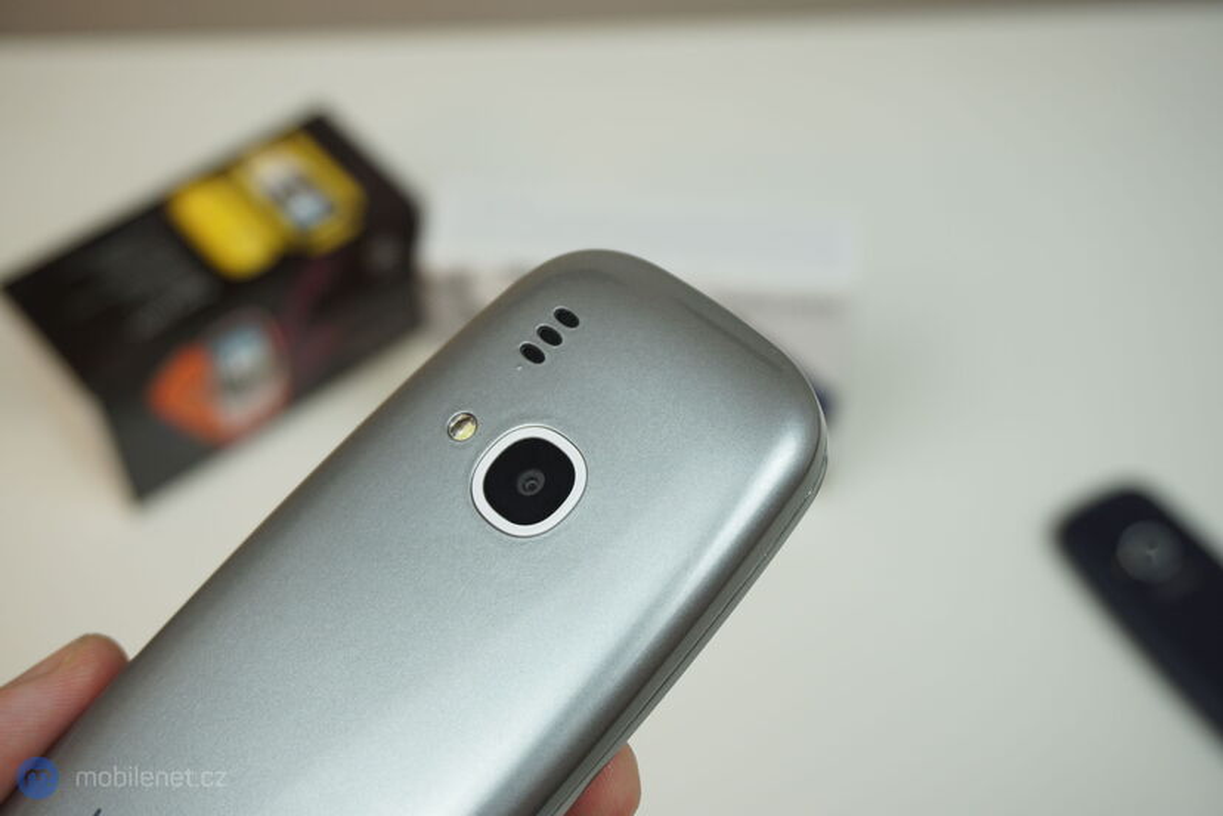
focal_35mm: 45
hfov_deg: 43.6
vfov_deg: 29.9
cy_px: 408
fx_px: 1529
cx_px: 612
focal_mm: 30
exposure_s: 1/60
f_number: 5
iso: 250
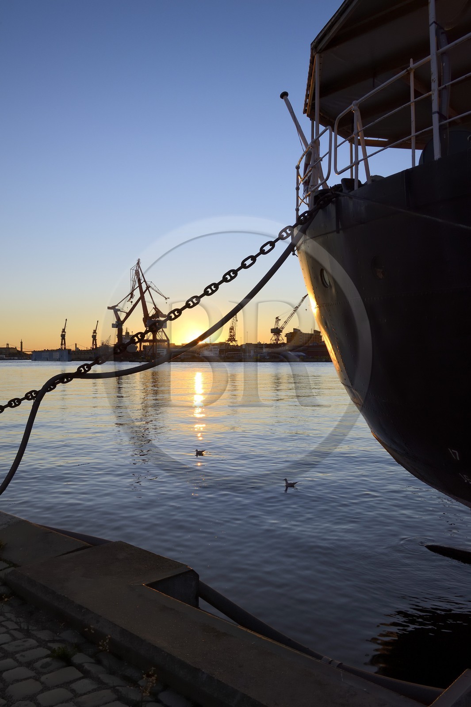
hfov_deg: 42.3
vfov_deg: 60.3
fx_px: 609
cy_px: 354
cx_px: 236
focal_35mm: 31
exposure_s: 1/160
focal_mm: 31
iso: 200
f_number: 13
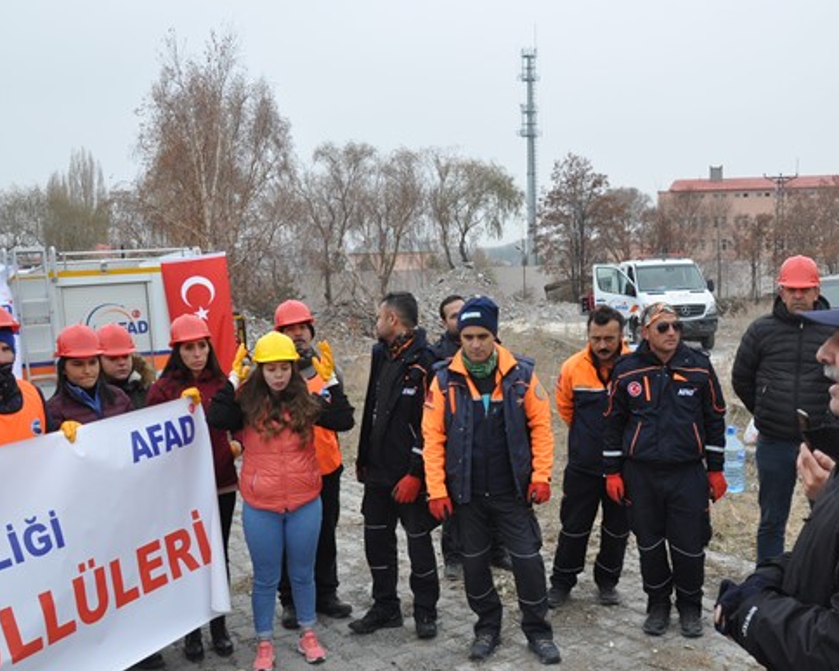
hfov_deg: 52.6
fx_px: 844
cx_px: 492
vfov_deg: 43.3
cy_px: 354
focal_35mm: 34
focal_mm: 18
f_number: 9
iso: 500
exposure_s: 1/320
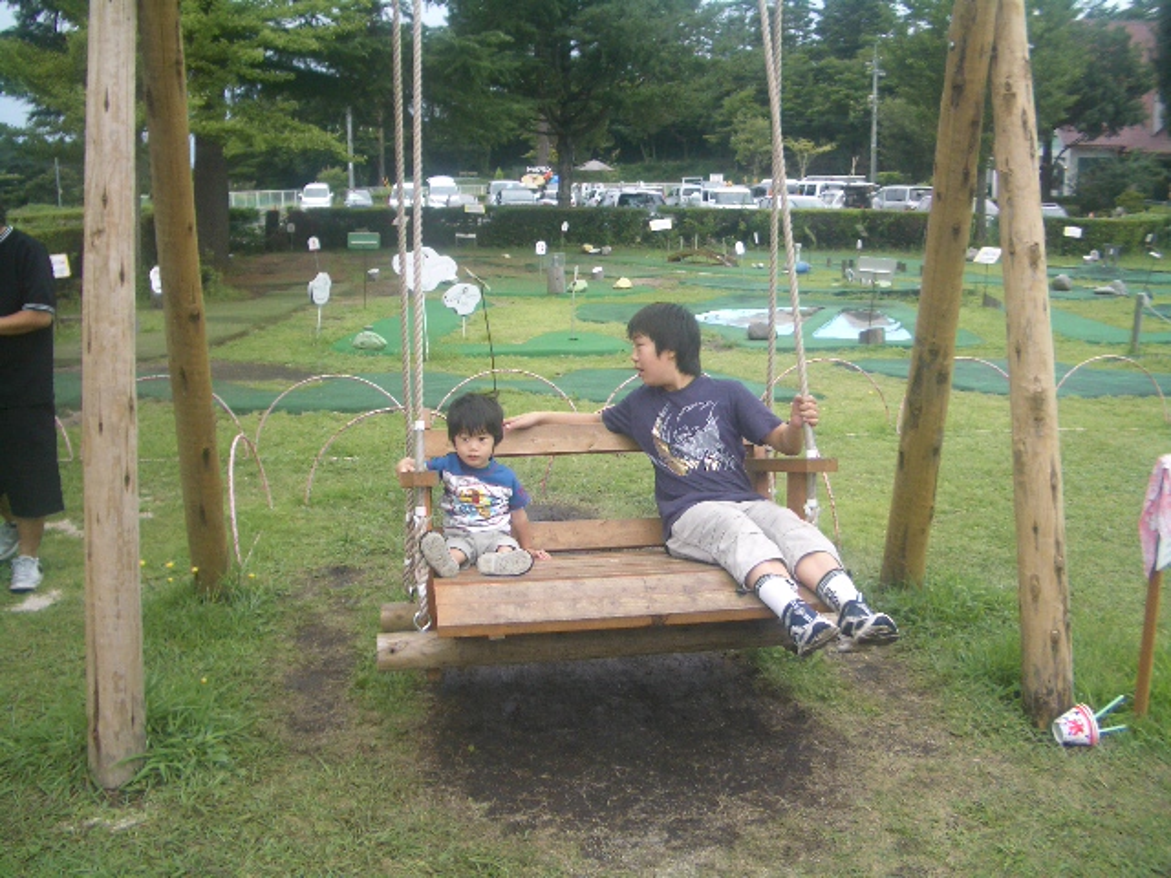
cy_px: 439
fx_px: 1184
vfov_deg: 40.7
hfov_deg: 52.6
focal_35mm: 35
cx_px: 586
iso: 50
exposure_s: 1/250
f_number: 2.6
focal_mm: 5.8
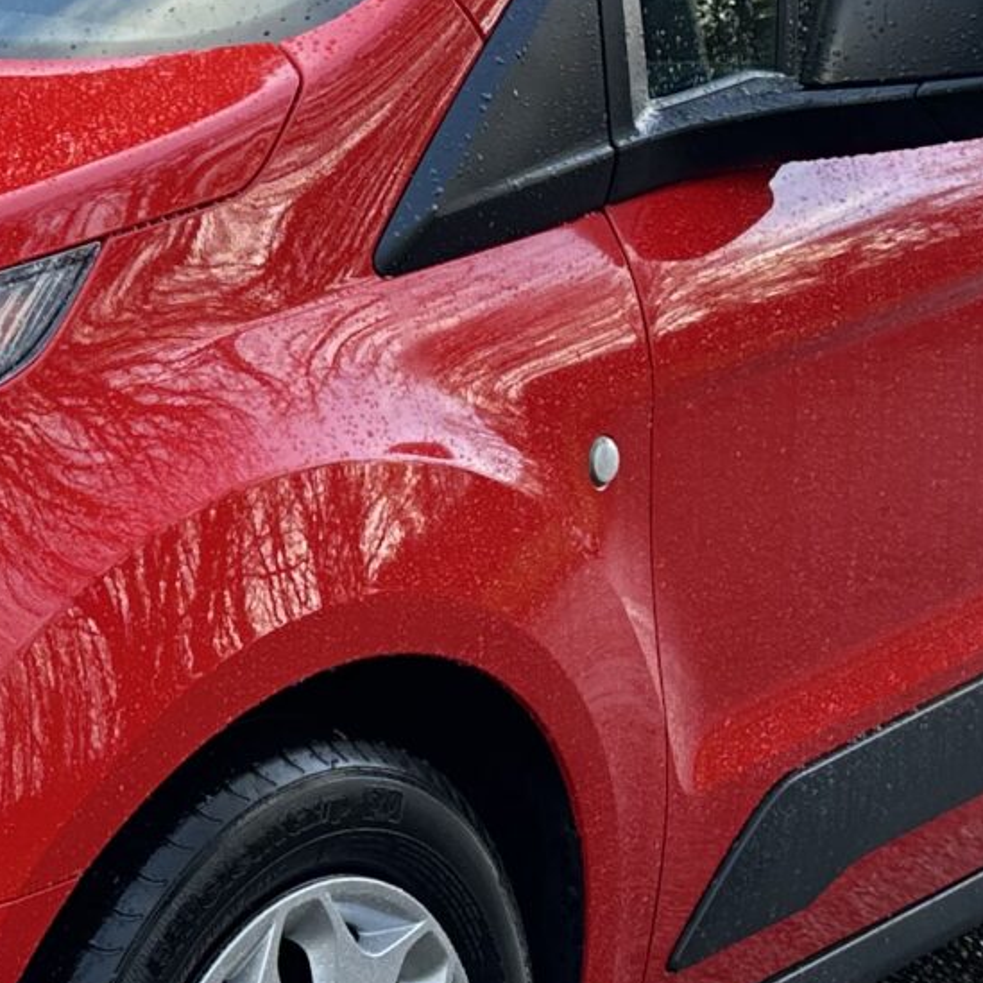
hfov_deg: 17.1
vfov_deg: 17.5
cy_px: 322
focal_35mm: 99
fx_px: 3181
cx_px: -41
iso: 80
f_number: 1.78
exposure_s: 1/256
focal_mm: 6.86
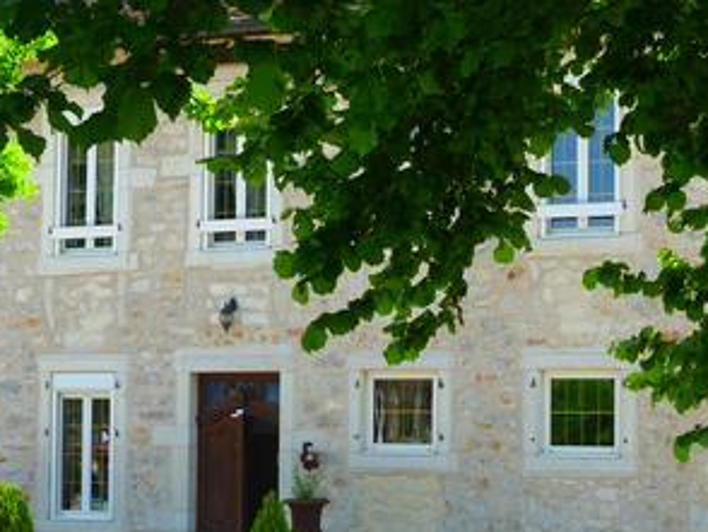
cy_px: 337
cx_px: 426
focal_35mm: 87
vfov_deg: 17.0
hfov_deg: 22.5
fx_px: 1781
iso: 80
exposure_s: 1/160
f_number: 4
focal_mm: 5.8
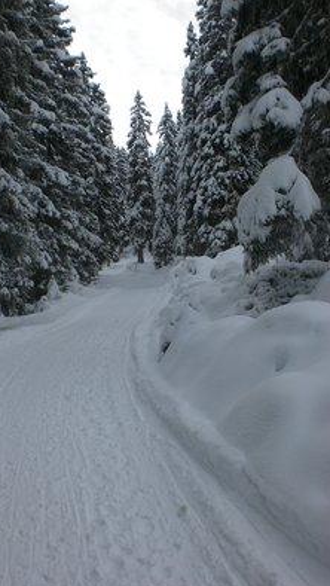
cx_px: 128
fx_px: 653
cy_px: 294
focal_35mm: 42
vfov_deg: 48.3
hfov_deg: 28.3
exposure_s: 1/500
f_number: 4.4
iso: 50
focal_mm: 6.3
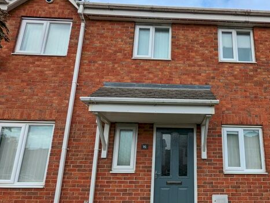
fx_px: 187
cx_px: 183
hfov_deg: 69.2
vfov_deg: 56.2
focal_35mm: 24
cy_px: 128
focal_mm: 2.35
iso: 51
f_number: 2.2
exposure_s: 1/500
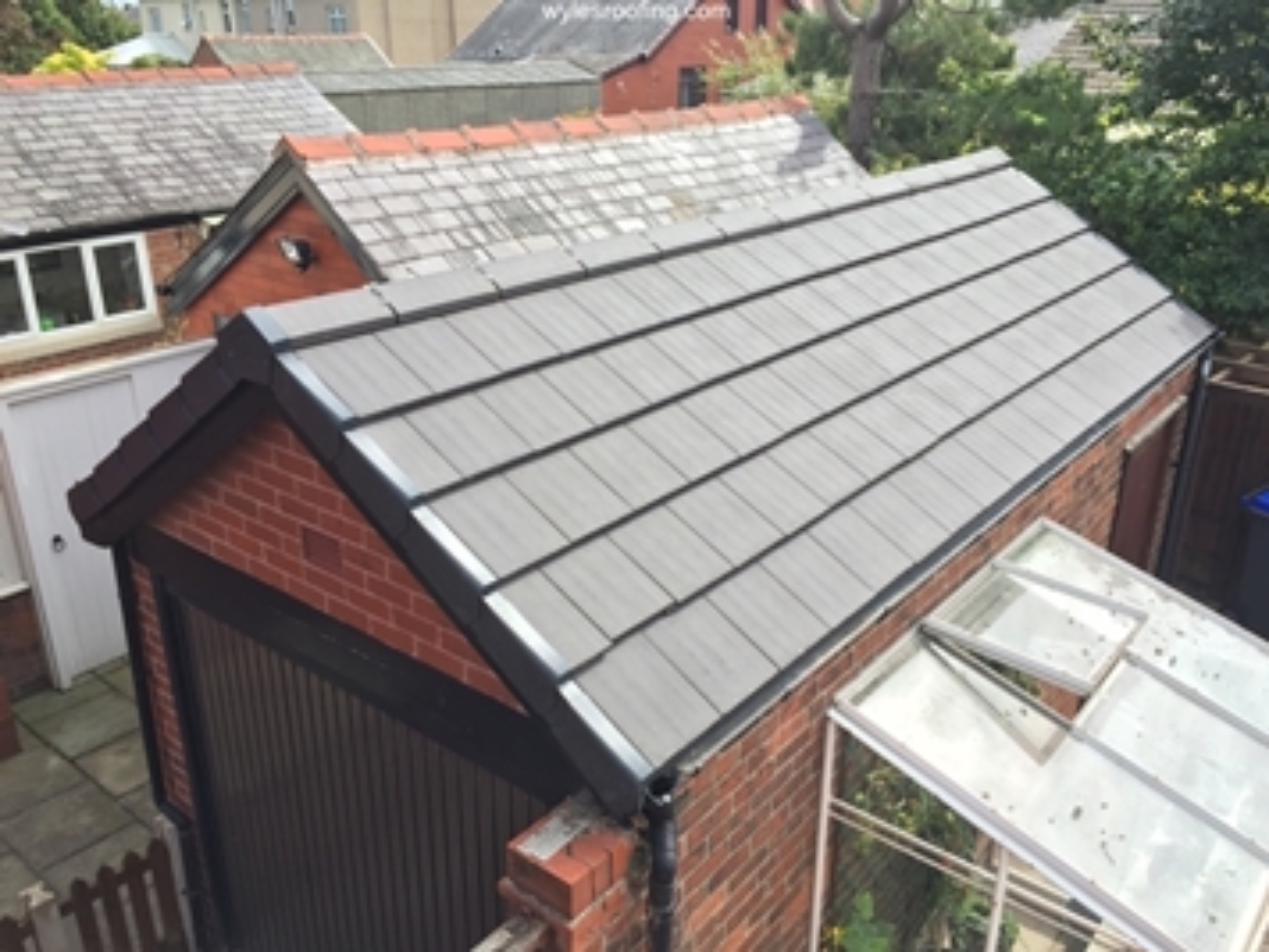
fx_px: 1063
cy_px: 476
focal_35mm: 29
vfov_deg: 48.2
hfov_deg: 61.7
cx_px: 634
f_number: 2.2
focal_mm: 4.15
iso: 32
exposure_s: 1/732
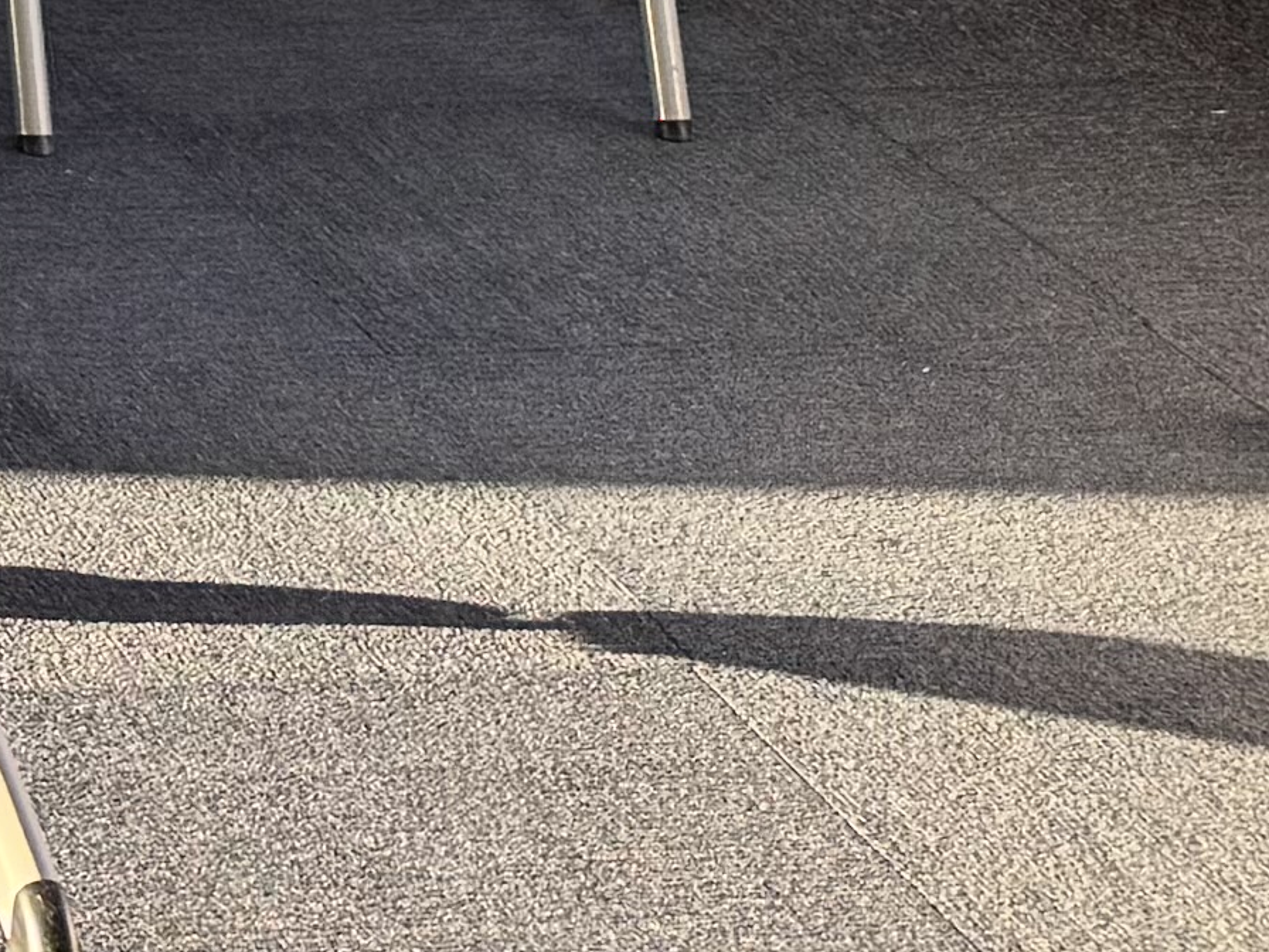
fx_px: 5609
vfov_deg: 9.1
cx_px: -1524
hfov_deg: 11.3
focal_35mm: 153
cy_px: -932
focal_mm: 6.76
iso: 80
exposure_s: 1/100
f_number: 1.78
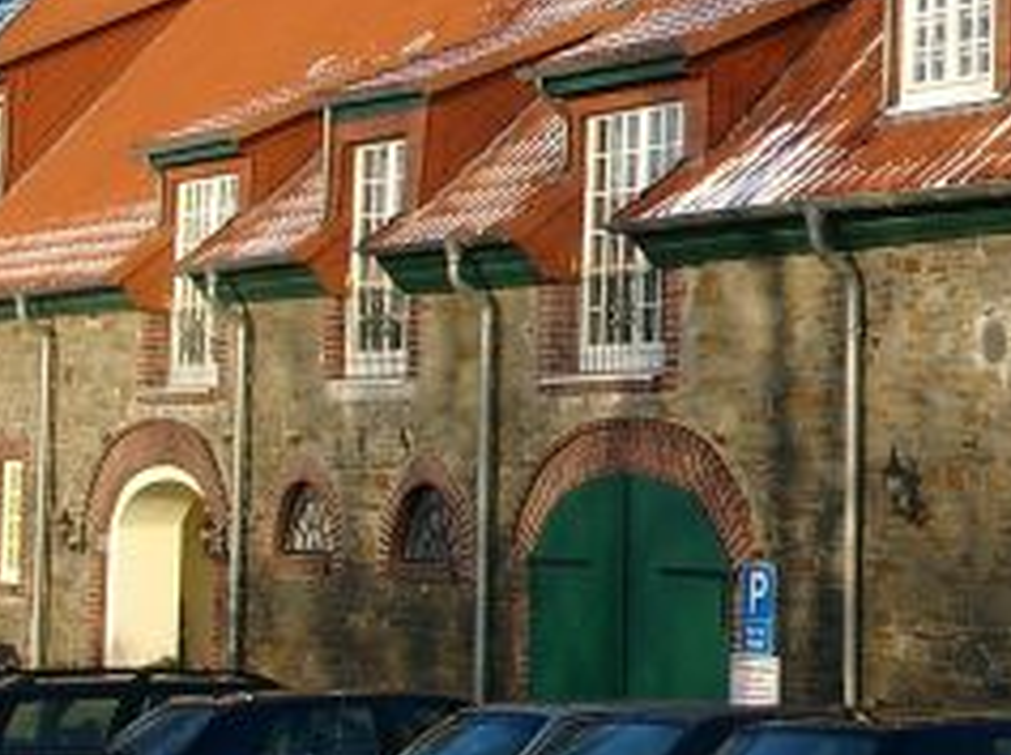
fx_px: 3354
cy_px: -4
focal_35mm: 115
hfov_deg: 16.3
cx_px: 1263
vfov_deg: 12.7
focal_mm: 7.13
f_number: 4
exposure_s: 1/429
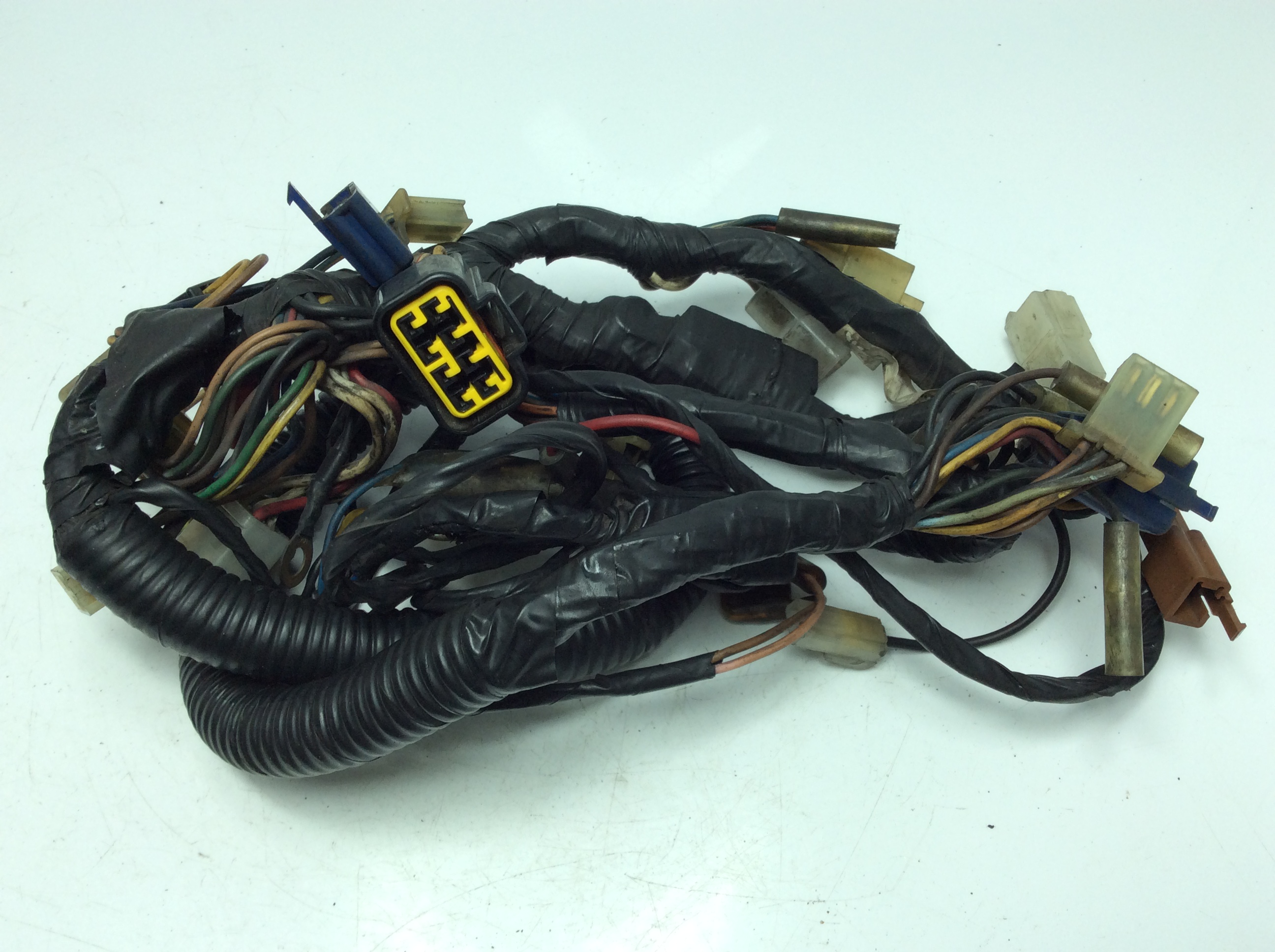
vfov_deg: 44.1
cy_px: 476
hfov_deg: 56.9
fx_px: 1177
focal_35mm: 32
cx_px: 638
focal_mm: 3.3
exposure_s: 1/260
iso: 32
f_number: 2.4
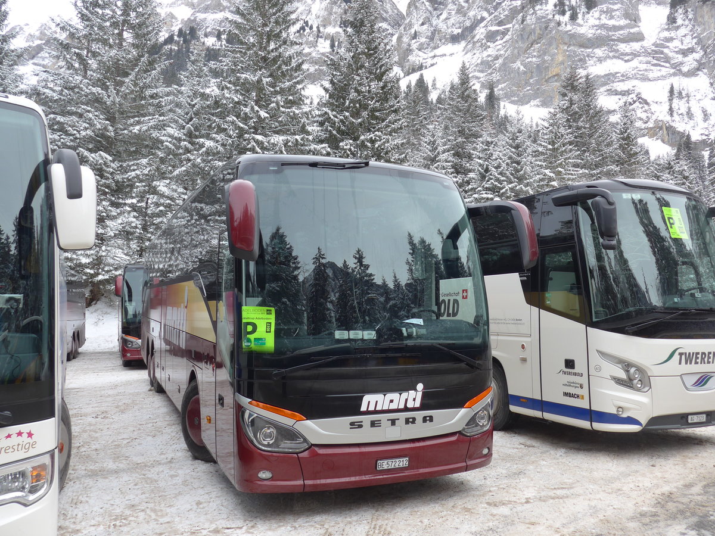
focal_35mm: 29
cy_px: 268
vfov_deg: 48.2
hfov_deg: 61.7
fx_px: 599
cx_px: 358
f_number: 2.8
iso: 80
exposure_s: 1/250
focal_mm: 6
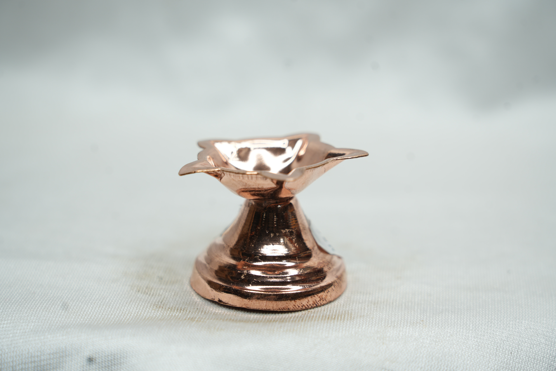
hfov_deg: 19.5
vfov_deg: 13.0
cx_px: 278
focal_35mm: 105
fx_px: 1622
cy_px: 186
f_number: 5.6
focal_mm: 105
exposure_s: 1/60
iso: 160
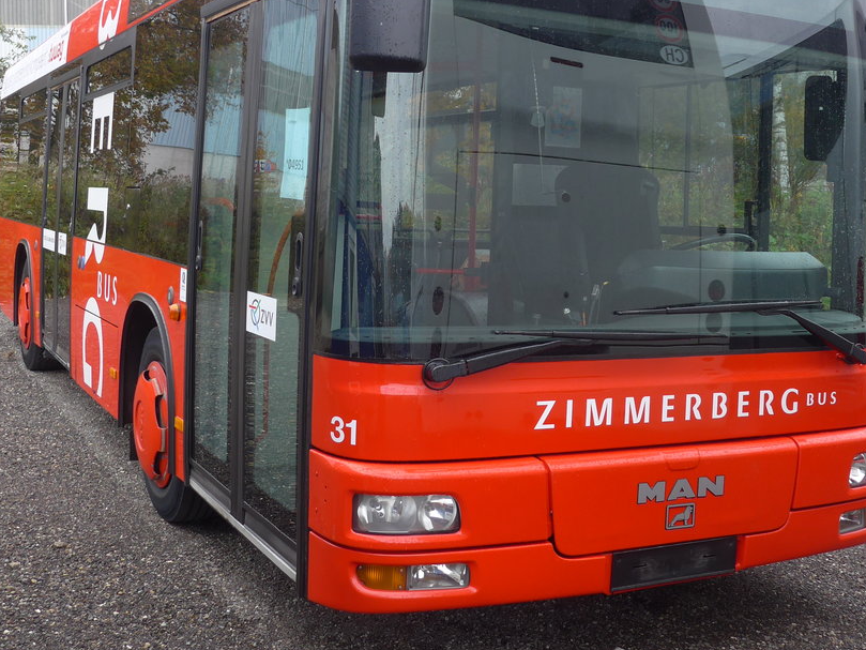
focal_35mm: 43
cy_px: 218
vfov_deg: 33.3
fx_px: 1076
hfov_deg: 43.8
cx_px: 416
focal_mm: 6
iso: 80
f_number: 2.8
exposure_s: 1/125
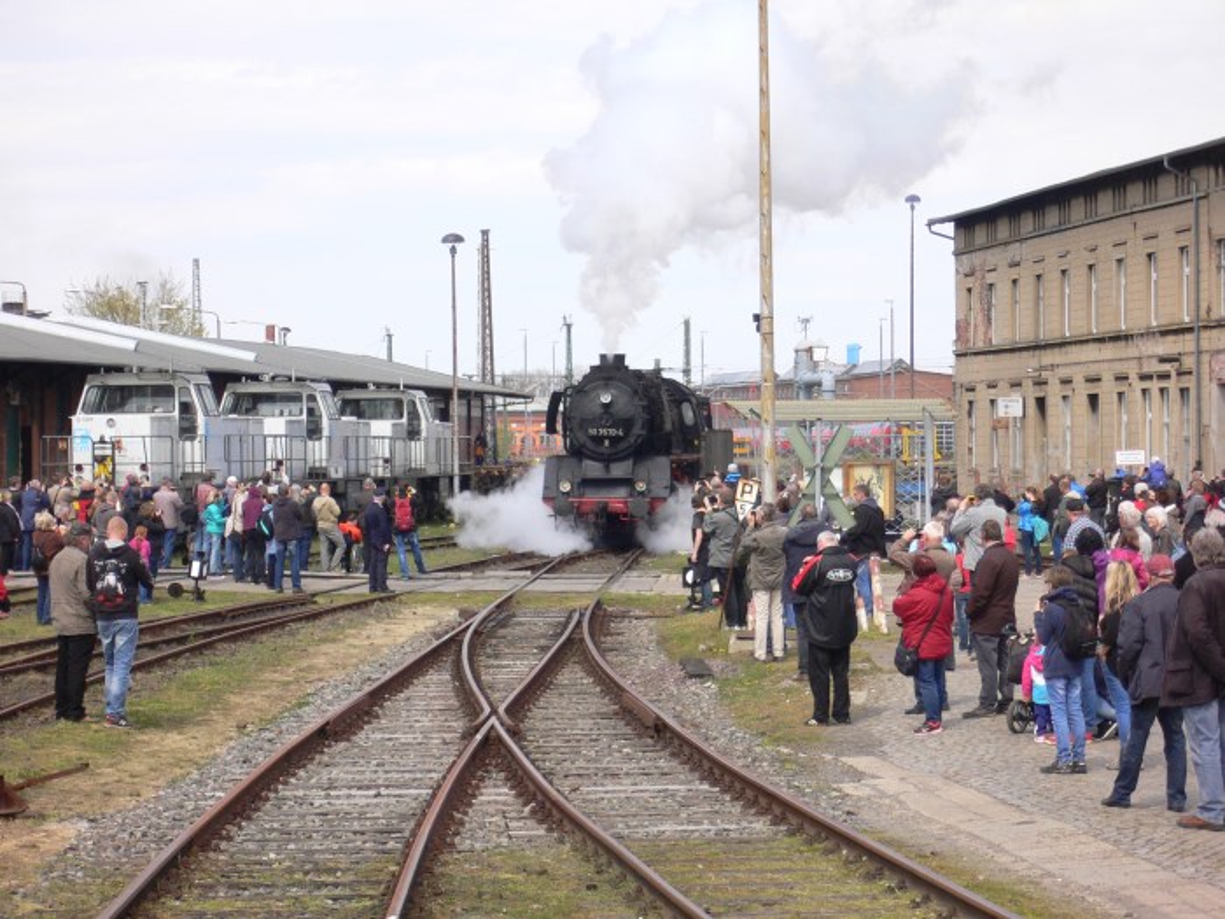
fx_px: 3716
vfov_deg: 14.1
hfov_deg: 18.7
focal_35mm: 105
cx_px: 612
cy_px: 460
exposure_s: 1/320
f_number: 5
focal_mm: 17.4
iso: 100
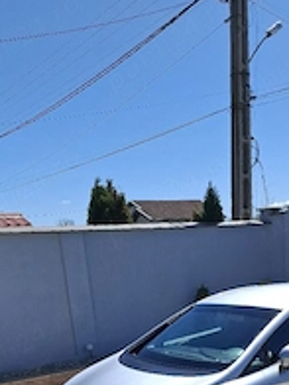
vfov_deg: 36.8
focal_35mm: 47
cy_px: 373
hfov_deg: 30.5
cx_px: 208
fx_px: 523
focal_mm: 5.54
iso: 50
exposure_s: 1/5000
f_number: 1.8
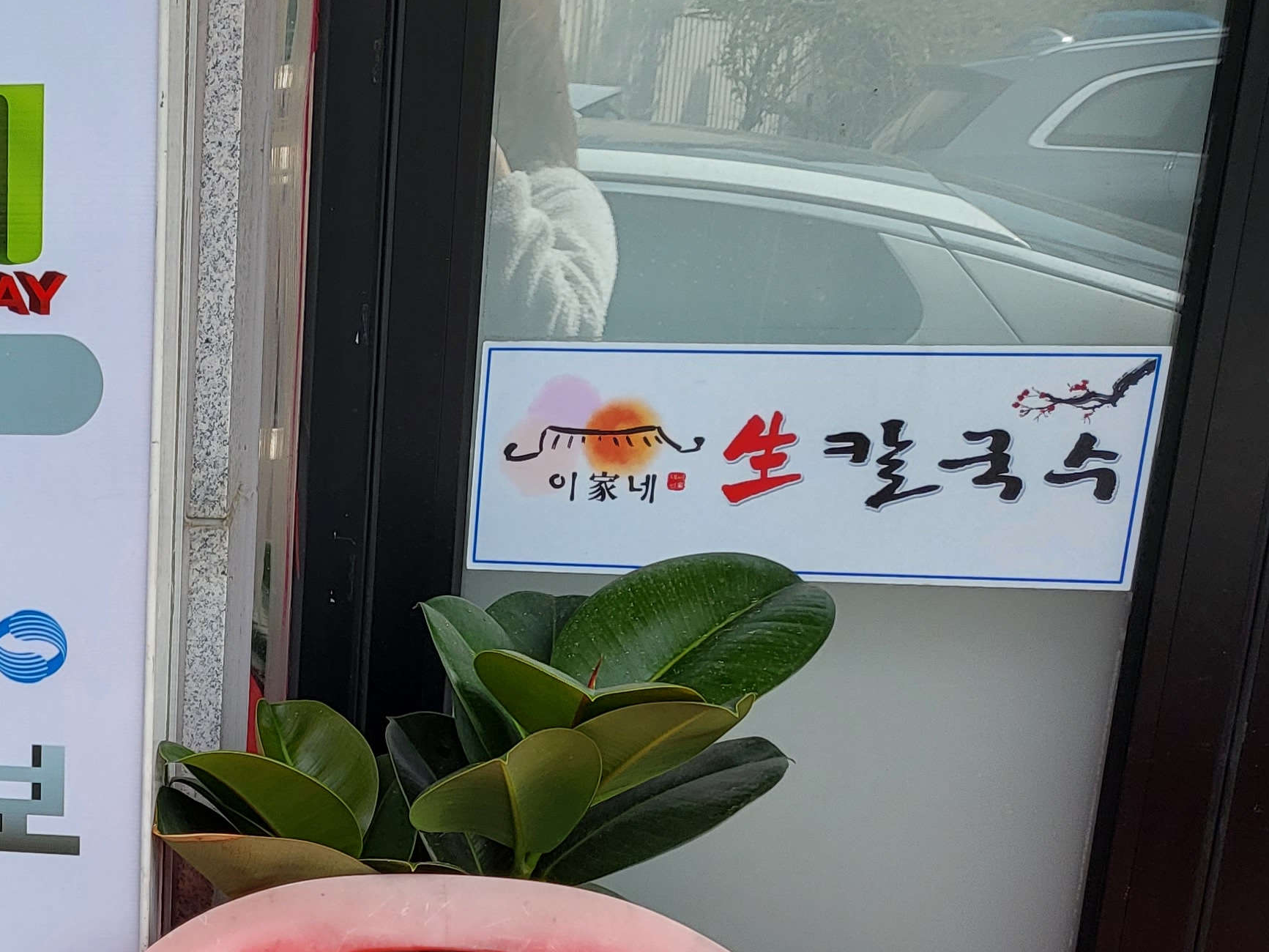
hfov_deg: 29.0
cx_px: -135
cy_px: 814
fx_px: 2200
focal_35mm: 60
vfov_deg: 23.9
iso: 50
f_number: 1.8
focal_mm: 4.25
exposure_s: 1/1154
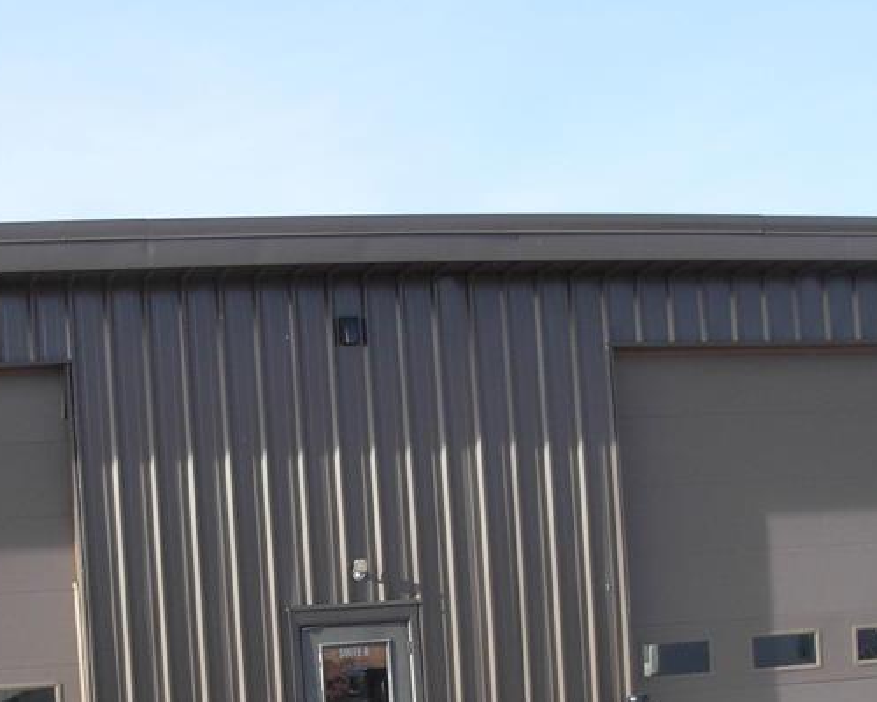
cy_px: 656
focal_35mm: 76
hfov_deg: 24.9
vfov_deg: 19.7
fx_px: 1973
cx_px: 254
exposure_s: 1/483
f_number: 2.9
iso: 79
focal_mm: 6.3
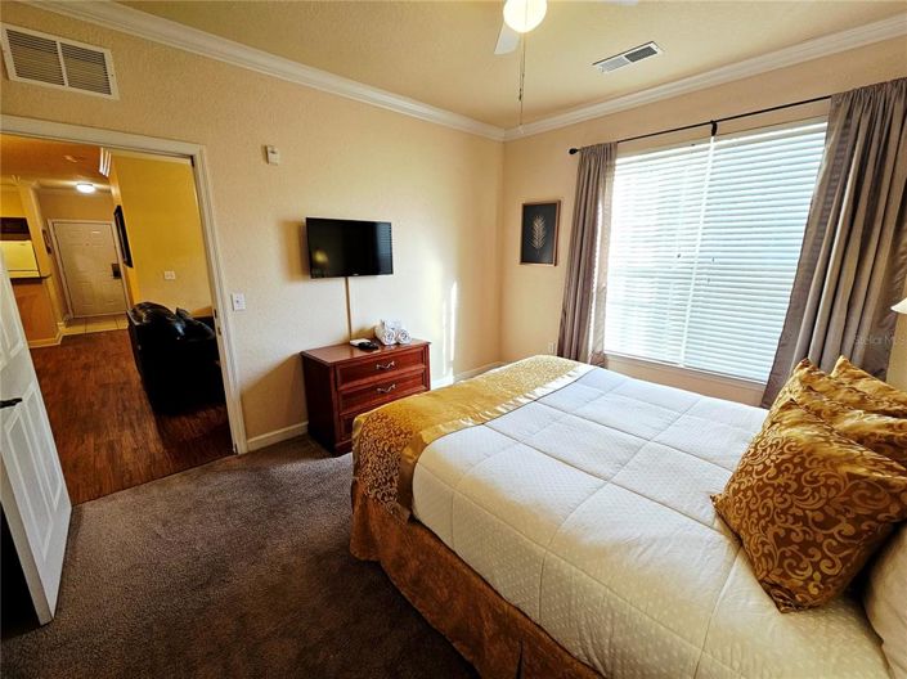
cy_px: 340
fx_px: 340
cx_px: 454
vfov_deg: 89.9
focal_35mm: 13
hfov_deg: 106.2
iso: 80
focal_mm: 2.2
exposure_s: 1/60
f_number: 2.2
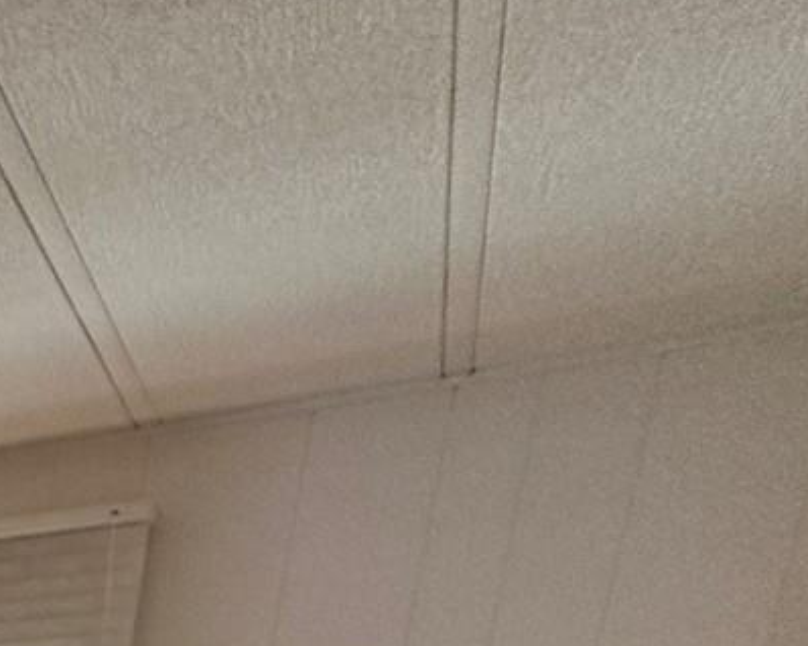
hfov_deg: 22.5
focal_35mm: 55
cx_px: -597
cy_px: 1205
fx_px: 1315
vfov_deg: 19.5
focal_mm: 2.22
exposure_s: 1/60
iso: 200
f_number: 2.2
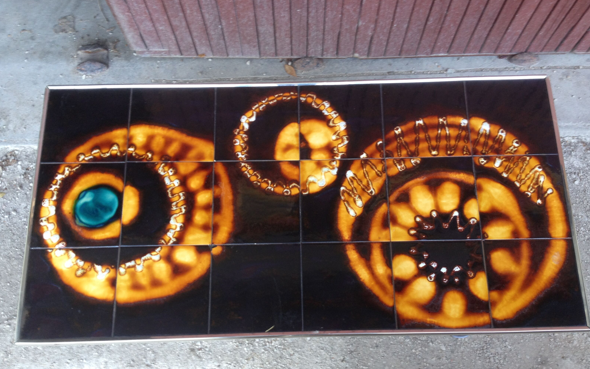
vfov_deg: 33.5
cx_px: 298
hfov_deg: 51.5
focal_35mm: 38
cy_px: 216
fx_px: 611
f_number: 2.4
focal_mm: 4.28
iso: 50
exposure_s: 1/20
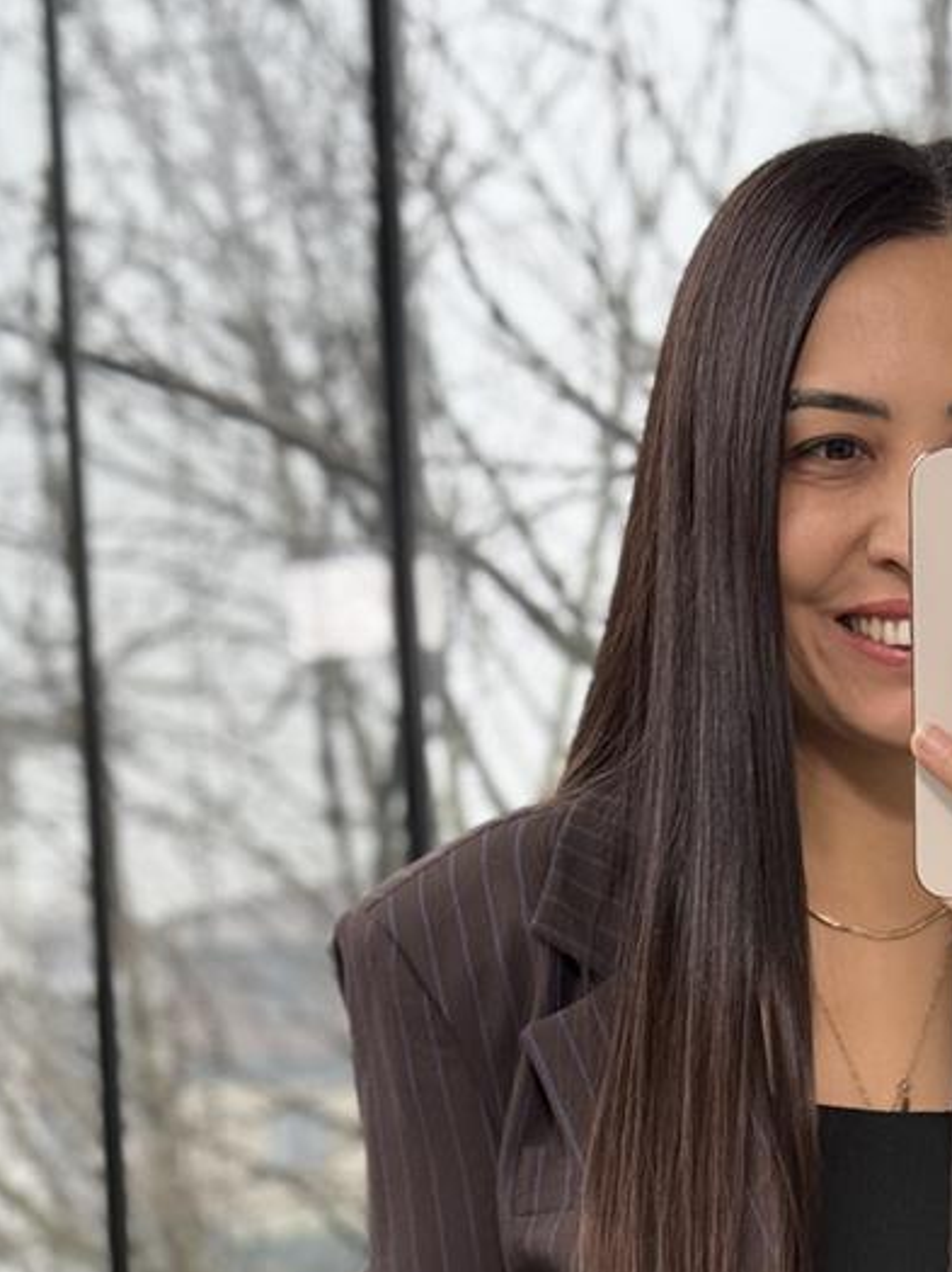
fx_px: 4479
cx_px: 993
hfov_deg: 12.0
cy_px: 1491
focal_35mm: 122
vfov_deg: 15.6
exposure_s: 1/120
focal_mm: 6.76
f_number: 1.78
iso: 100
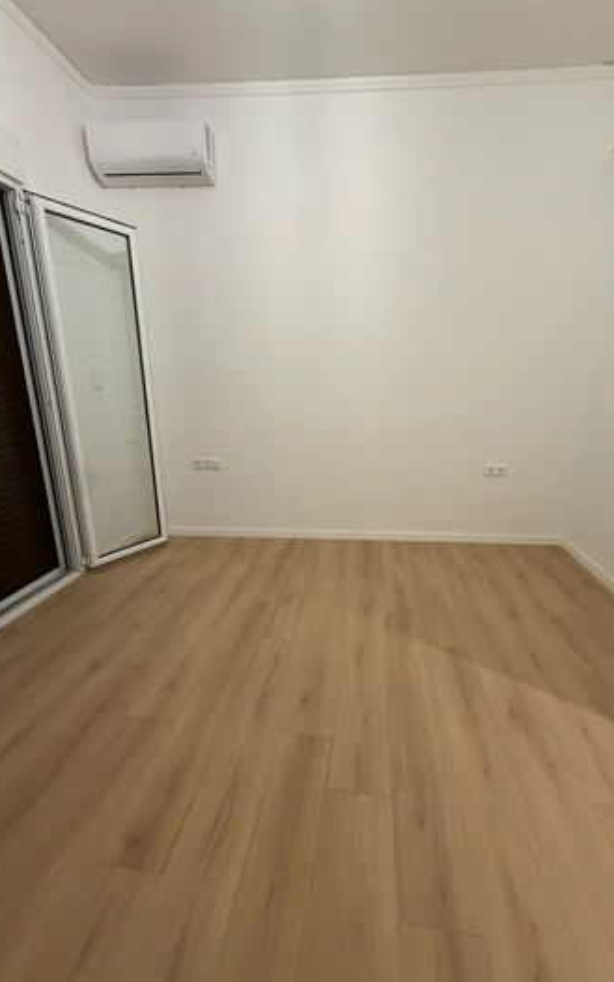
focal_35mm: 15
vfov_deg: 101.4
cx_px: 318
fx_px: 401
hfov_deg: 74.8
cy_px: 493
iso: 250
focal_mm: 2.22
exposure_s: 1/50
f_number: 2.2
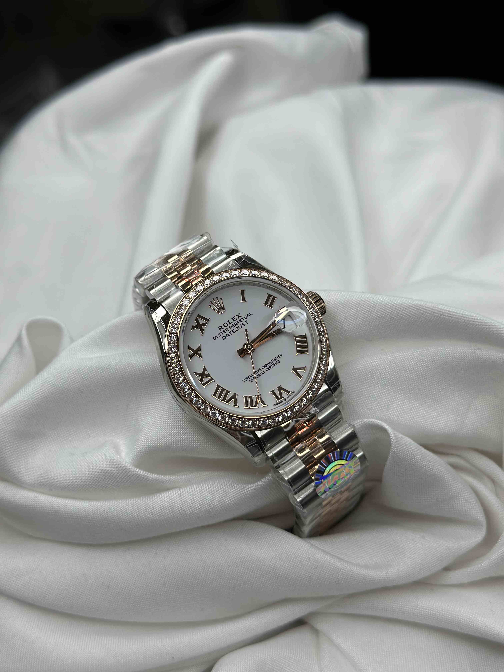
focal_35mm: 48
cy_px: 336
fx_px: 932
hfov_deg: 30.3
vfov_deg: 39.7
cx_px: 252
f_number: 1.78
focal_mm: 6.86
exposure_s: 1/1339
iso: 80
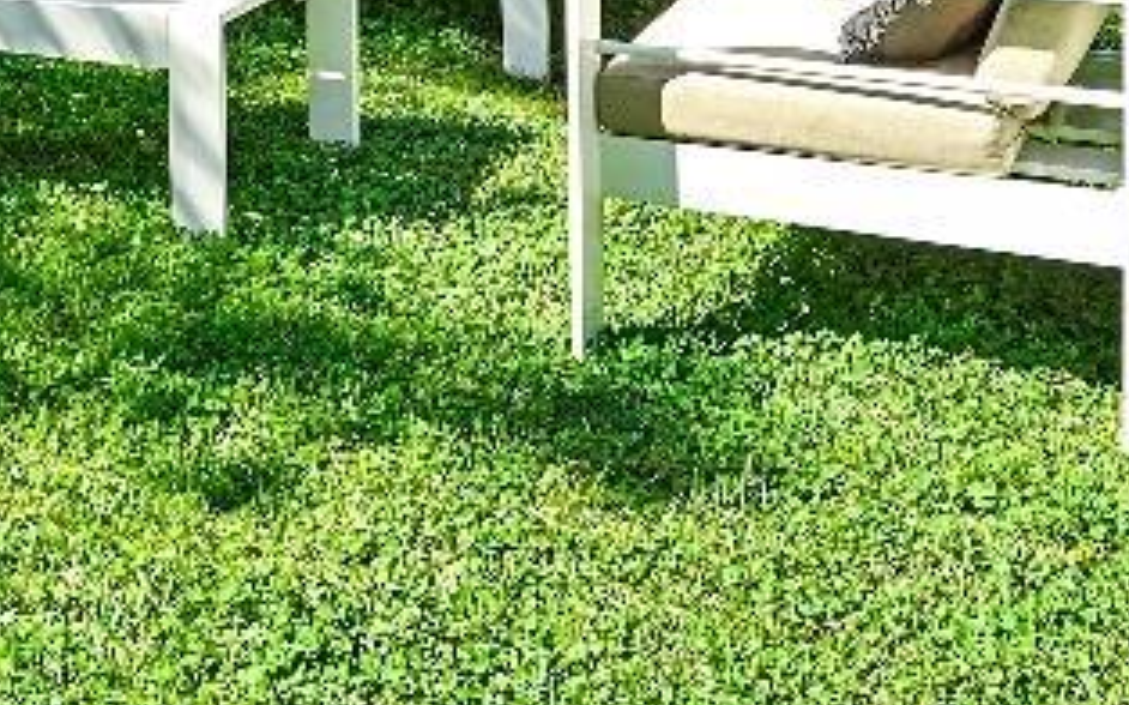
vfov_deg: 14.5
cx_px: 104
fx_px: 2399
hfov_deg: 25.6
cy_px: -604
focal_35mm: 78
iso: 1250
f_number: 5.6
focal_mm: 16
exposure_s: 1/640
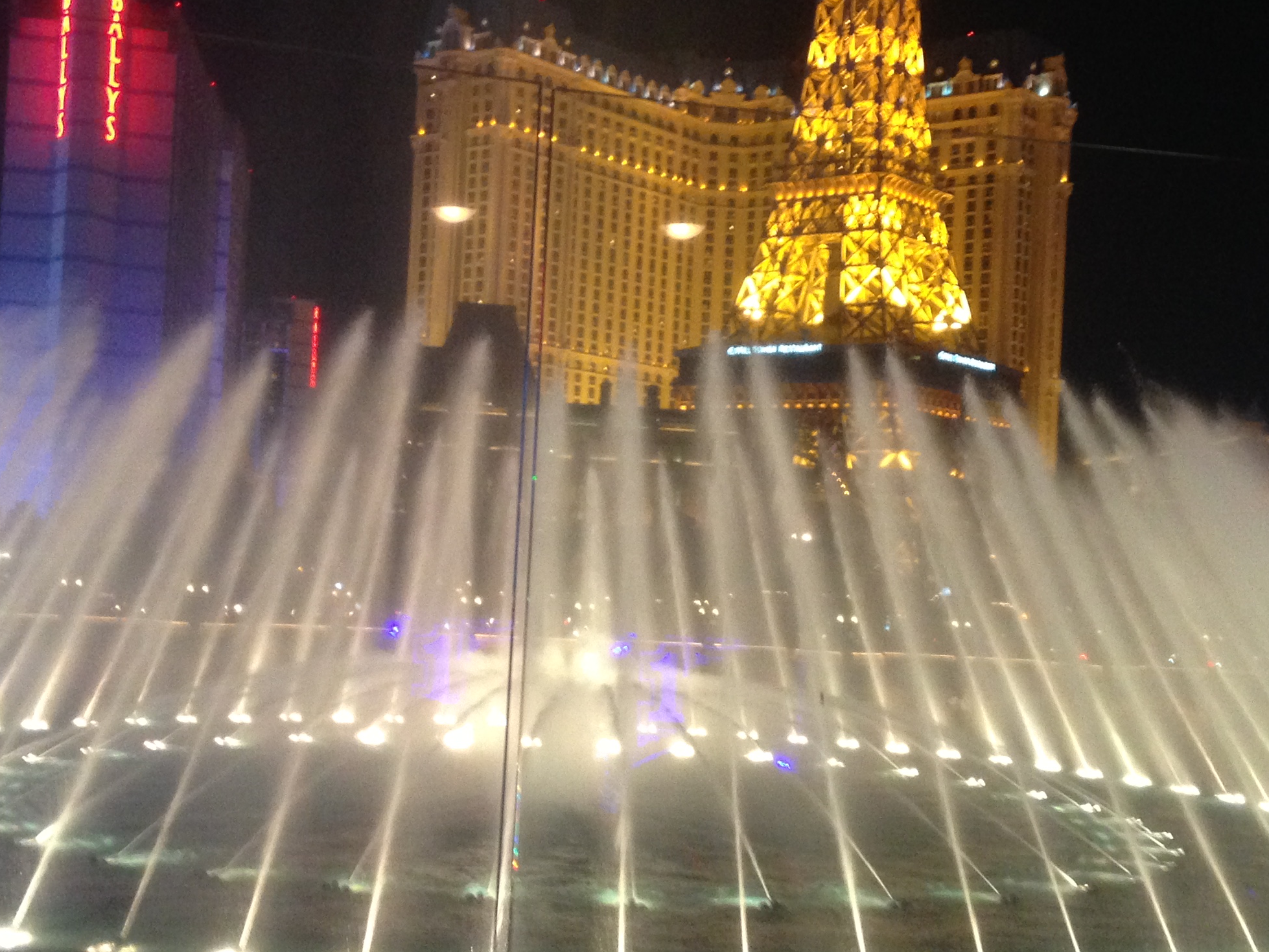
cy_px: 476
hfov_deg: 34.9
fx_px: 2017
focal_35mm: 55
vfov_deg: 26.6
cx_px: 633
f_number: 2.4
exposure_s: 1/20
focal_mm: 4.12
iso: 250
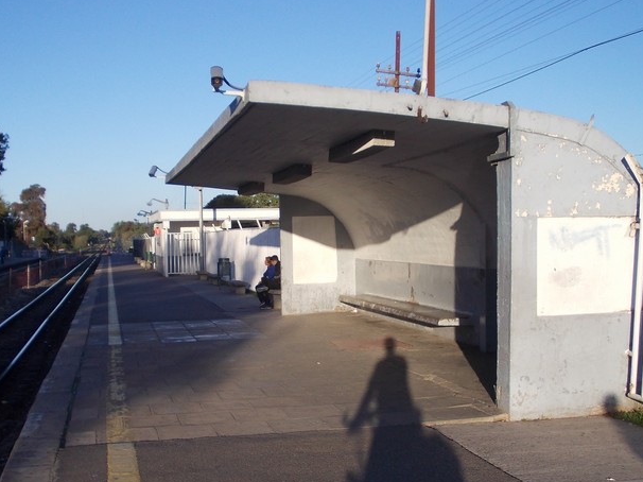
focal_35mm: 48
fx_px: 891
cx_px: 283
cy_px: 300
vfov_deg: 30.1
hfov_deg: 39.6
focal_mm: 5.3
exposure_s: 1/200
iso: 80
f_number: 6.2
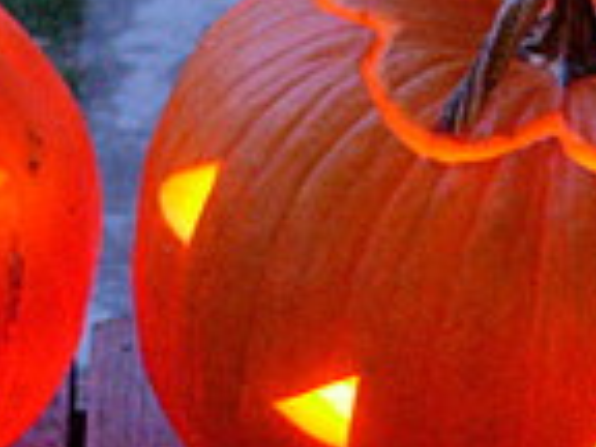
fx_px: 2359
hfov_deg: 14.3
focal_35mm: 137
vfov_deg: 10.8
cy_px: 263
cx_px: 141
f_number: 2.8
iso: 400
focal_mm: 7.8
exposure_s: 1/1.7
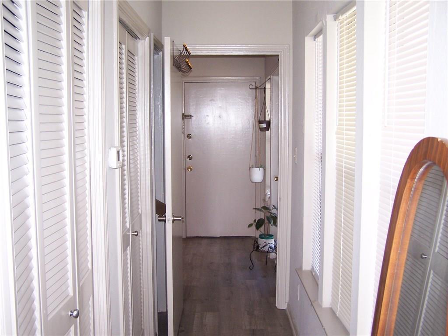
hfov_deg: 49.0
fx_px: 492
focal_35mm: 38
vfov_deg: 37.7
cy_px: 168
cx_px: 224
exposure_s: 1/60
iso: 140
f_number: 2.8
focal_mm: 6.3
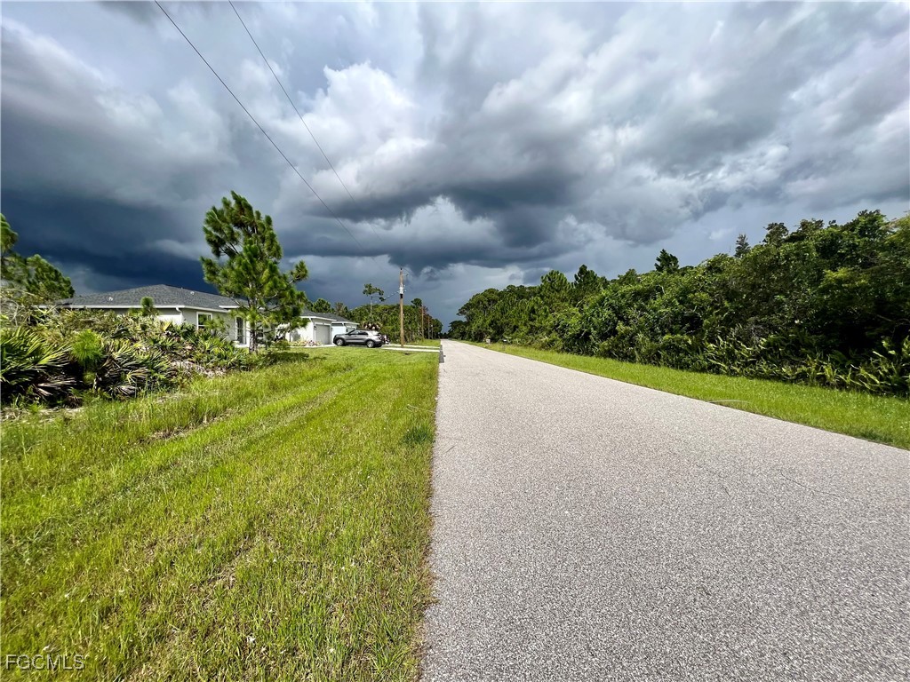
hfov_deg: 106.2
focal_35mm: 13
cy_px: 341
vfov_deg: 89.9
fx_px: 342
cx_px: 455
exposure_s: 1/2660
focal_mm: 1.57
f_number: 1.8
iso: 32
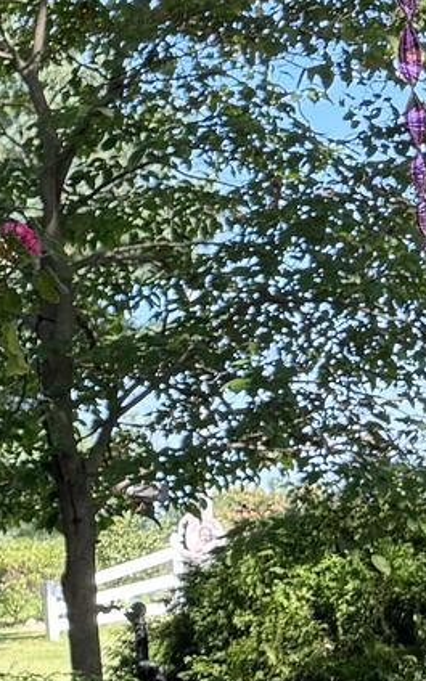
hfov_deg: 9.1
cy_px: 255
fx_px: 2285
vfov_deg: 16.9
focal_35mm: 123
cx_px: -751
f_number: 1.78
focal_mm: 6.76
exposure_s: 1/353
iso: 100
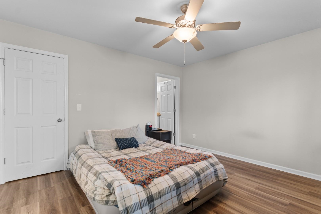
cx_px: 160
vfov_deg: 73.7
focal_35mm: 16
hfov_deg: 96.7
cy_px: 107
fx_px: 143
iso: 100
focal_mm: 11
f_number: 4.8
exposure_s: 2.5
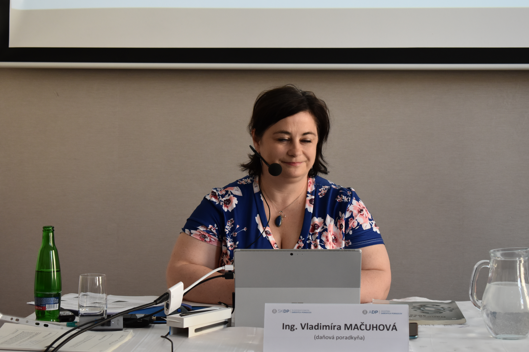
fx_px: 1212
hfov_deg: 24.6
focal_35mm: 82
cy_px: 176
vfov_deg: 16.6
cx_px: 264
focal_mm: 55
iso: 800
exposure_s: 1/60
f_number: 5.6
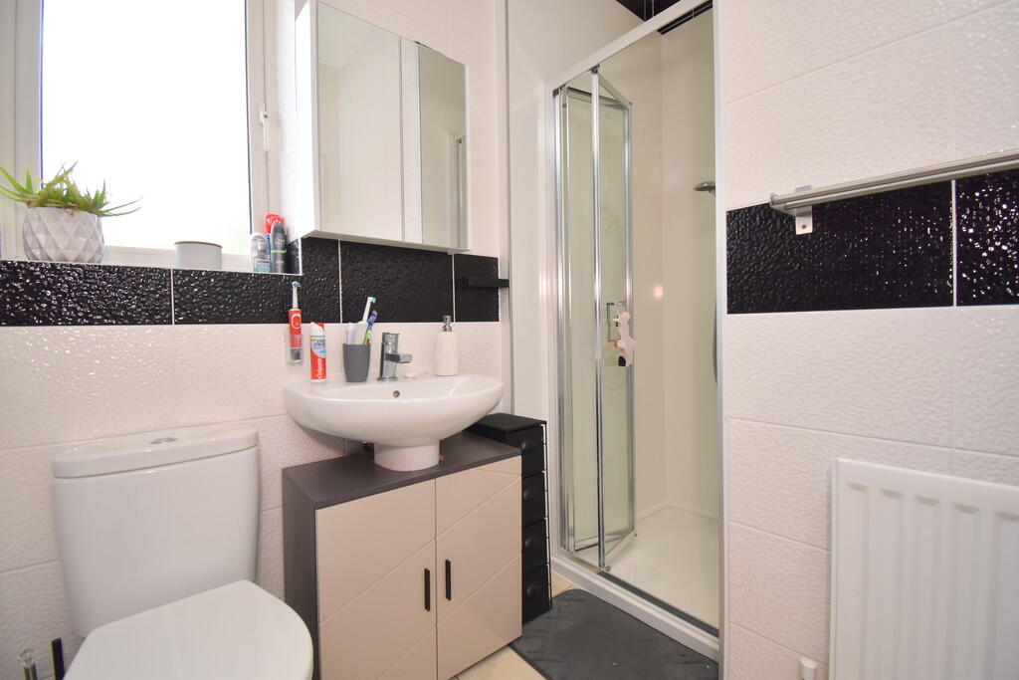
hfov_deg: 100.4
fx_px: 425
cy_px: 340
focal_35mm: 15
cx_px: 510
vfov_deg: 77.3
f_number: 5
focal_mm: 10
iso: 500
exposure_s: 1/200
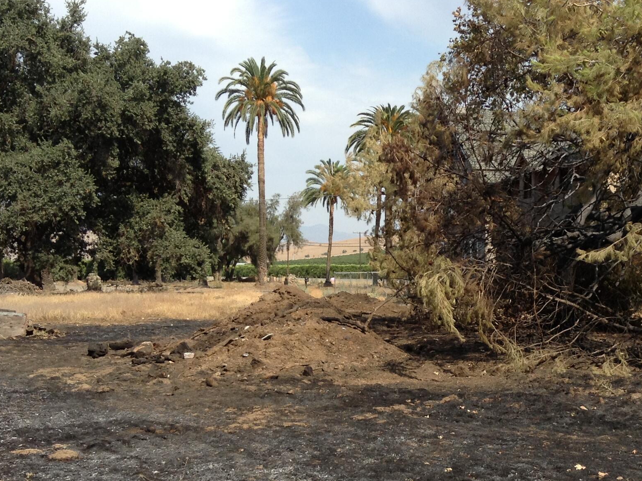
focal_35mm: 55
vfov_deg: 26.4
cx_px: 440
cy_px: 329
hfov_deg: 34.5
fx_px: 1020
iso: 32
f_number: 2.4
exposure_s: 1/878
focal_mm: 3.3
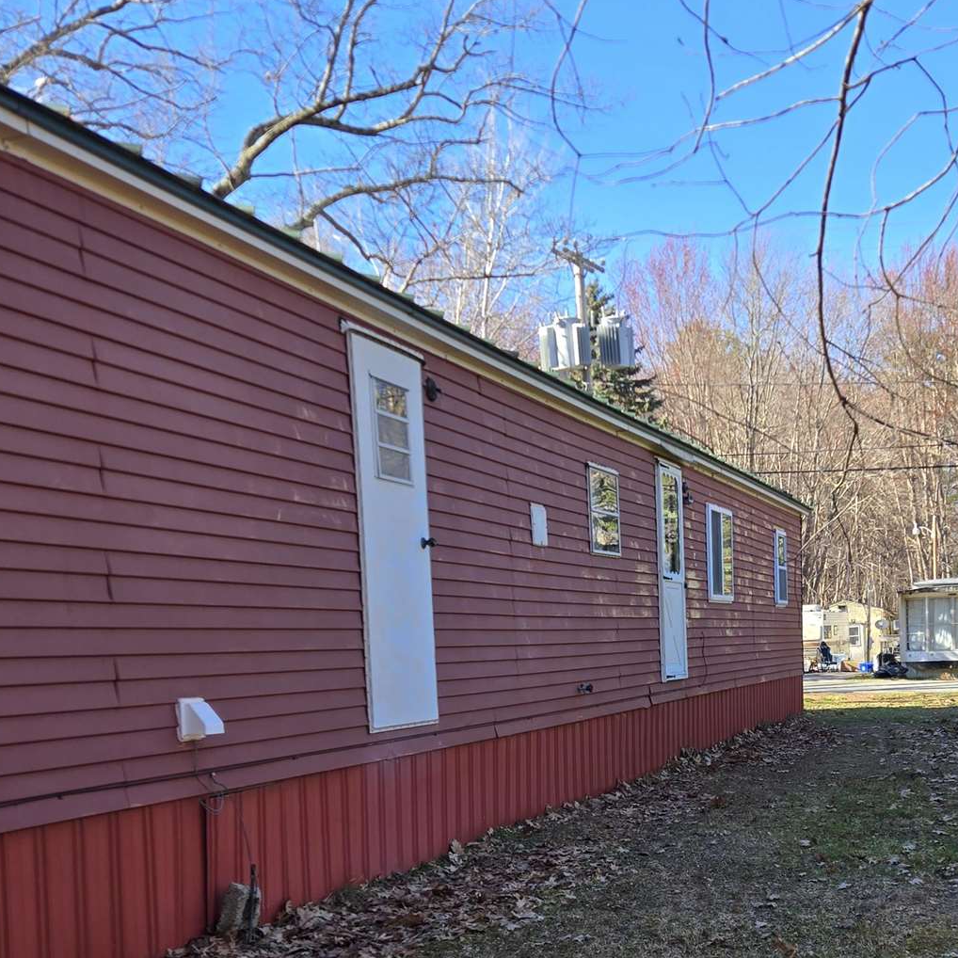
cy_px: 778
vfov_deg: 35.5
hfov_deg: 36.1
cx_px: 695
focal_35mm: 46
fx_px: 1440
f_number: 1.8
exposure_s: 1/475
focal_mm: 5.4
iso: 25
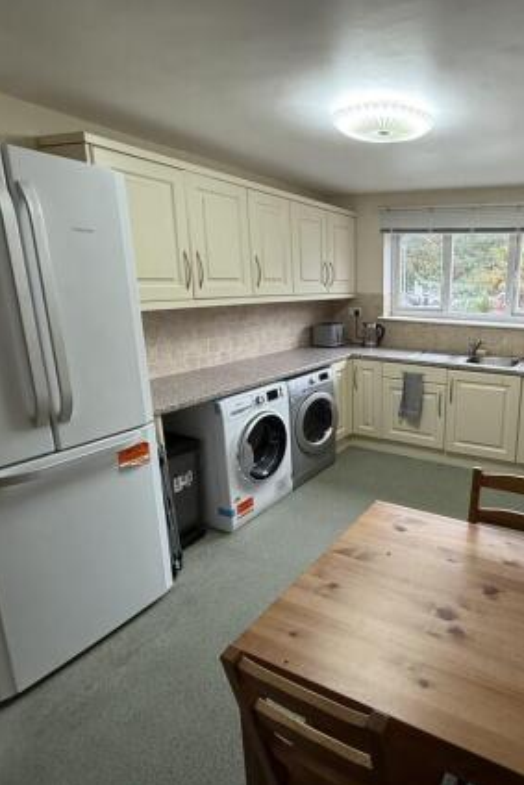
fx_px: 436
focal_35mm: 20
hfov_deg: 57.7
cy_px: 386
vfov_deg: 84.0
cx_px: 414
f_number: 2.2
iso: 200
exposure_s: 1/50
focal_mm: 2.22
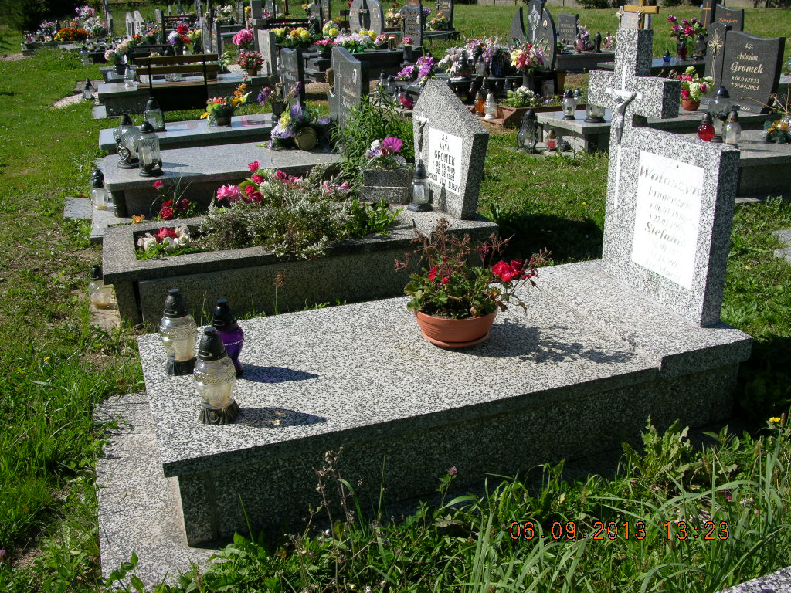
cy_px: 296
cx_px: 396
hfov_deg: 52.6
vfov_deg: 40.7
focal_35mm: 35
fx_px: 800
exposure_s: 1/260
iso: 50
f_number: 6.3
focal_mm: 8.9
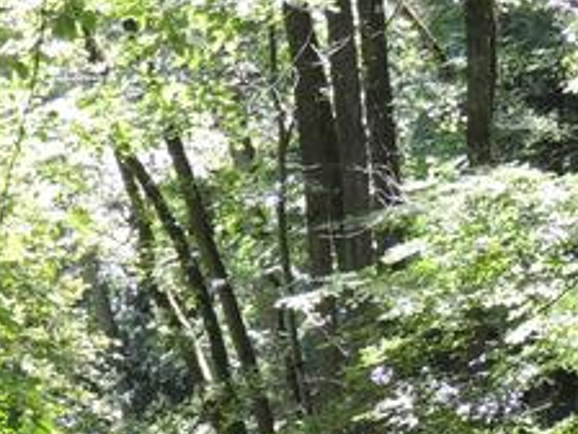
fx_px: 3273
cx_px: 302
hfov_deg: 10.1
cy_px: 669
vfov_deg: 7.4
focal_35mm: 196
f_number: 3.7
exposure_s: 1/60
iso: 220
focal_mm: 9.8
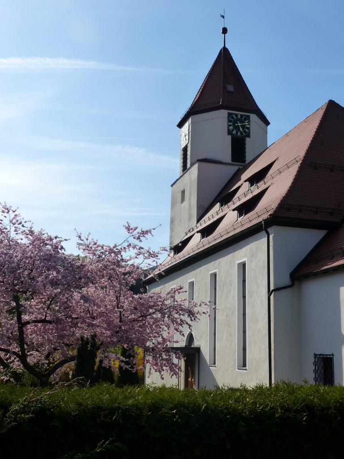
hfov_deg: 34.3
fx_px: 557
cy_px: 230
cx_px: 172
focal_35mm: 42
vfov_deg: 44.8
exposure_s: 1/1300
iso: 160
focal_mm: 7.6
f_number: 4.5
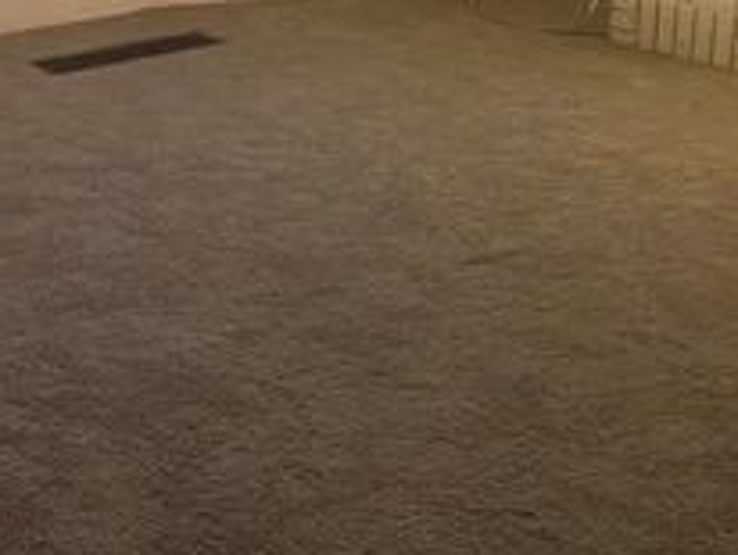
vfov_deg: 22.3
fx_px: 1345
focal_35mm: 63
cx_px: -111
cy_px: -20
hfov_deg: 27.5
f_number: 1.8
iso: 52
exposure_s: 1/119
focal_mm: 5.4
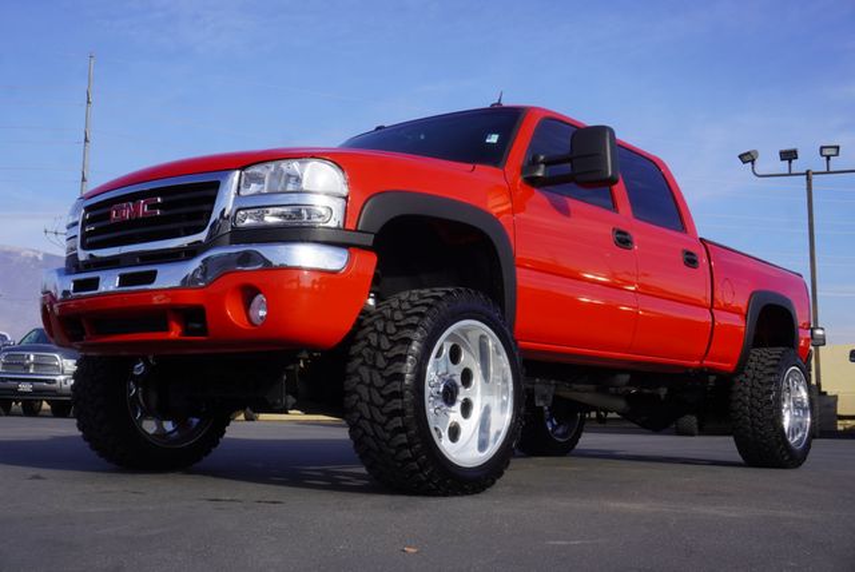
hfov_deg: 47.9
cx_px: 428
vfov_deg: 33.1
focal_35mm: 40
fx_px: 963
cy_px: 286
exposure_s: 1/125
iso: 100
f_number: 11
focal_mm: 27
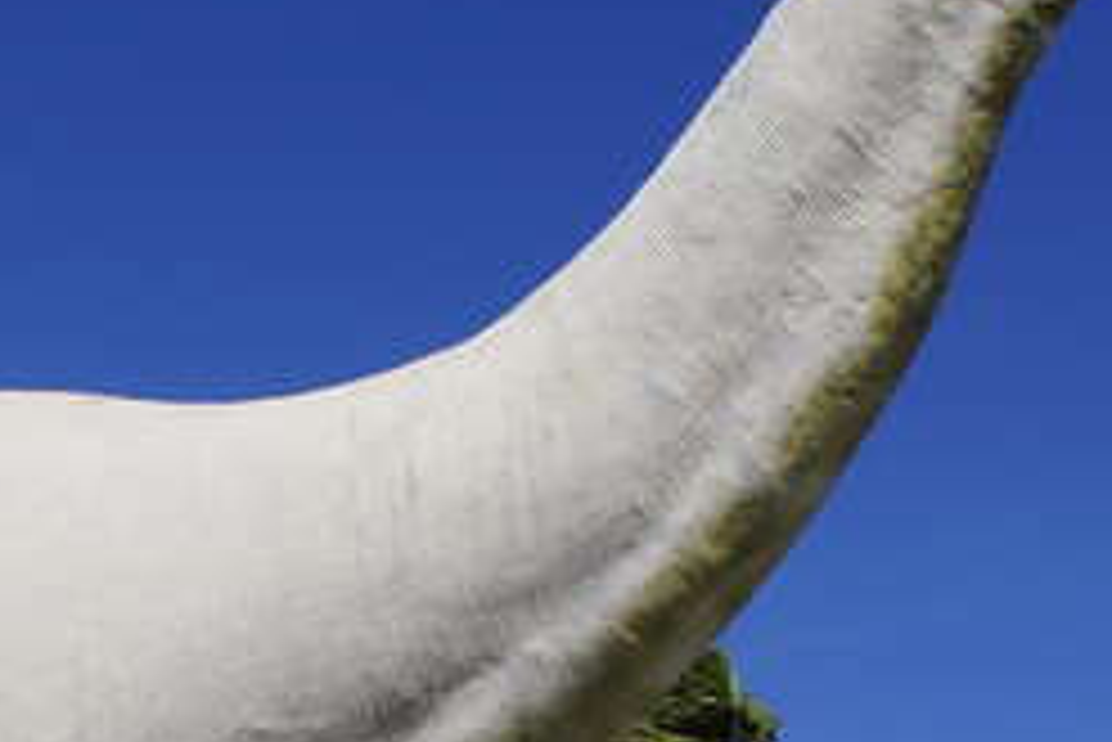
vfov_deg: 14.0
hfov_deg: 20.8
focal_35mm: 97
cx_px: 212
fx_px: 2998
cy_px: 632
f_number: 13
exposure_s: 1/320
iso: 100
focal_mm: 20
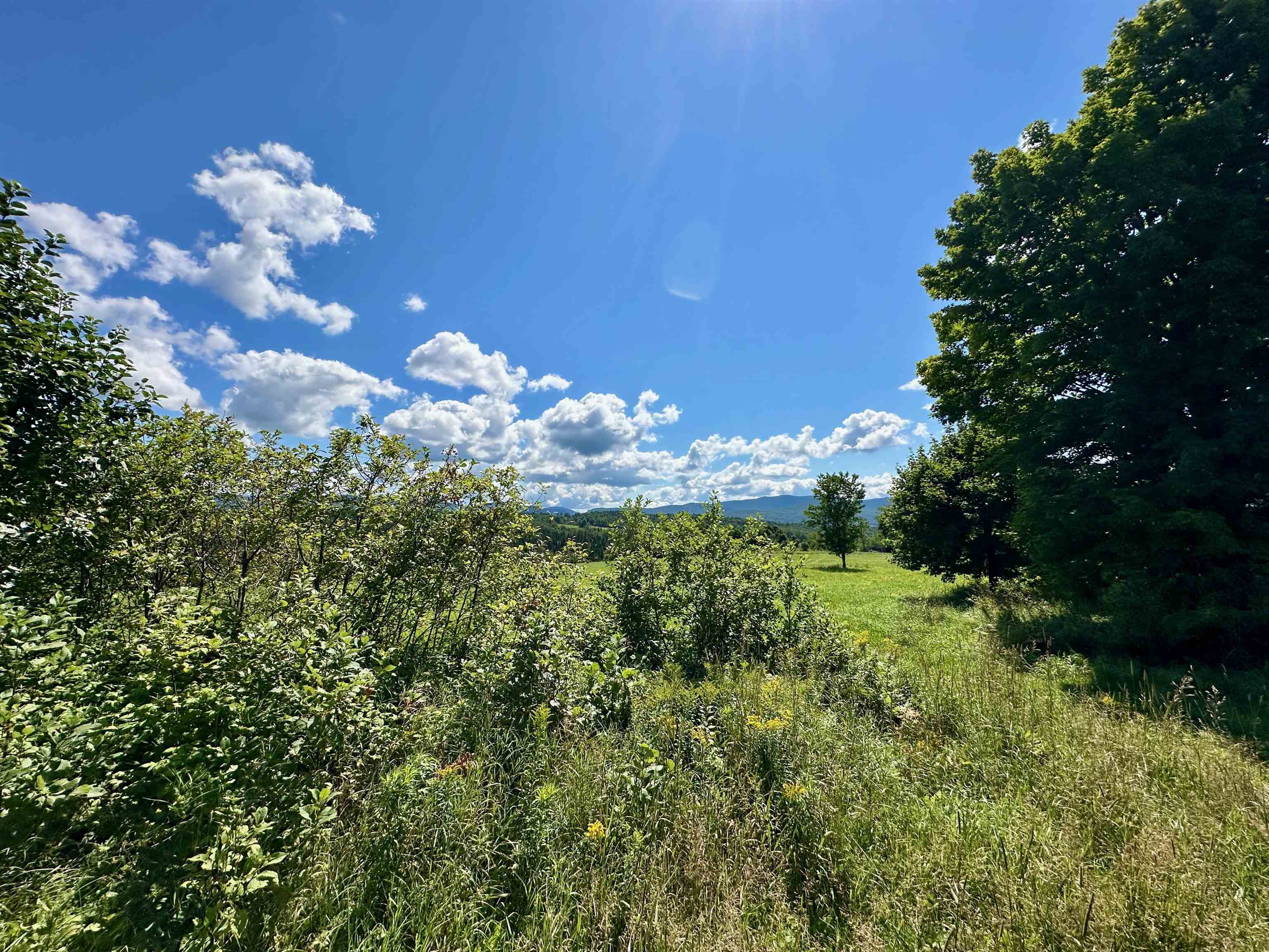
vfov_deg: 85.7
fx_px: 513
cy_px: 476
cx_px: 634
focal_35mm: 14
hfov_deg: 102.1
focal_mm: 2.22
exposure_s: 1/4831
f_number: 2.2
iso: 50
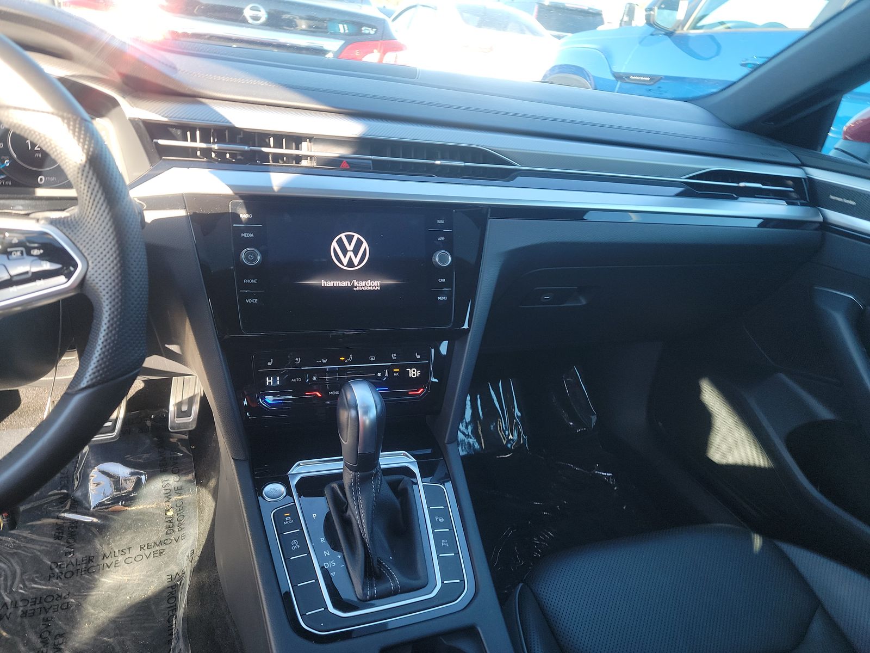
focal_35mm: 24
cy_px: 326
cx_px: 435
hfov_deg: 71.6
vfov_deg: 56.8
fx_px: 603
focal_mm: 6.7
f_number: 1.8
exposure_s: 1/59
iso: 87
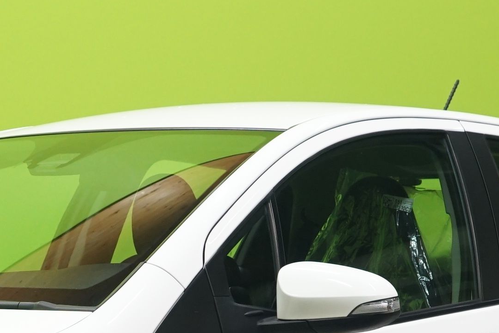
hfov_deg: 14.0
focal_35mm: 146
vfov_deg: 9.3
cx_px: 96
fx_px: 2024
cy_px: 383
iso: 1000
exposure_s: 1/20
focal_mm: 40
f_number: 5
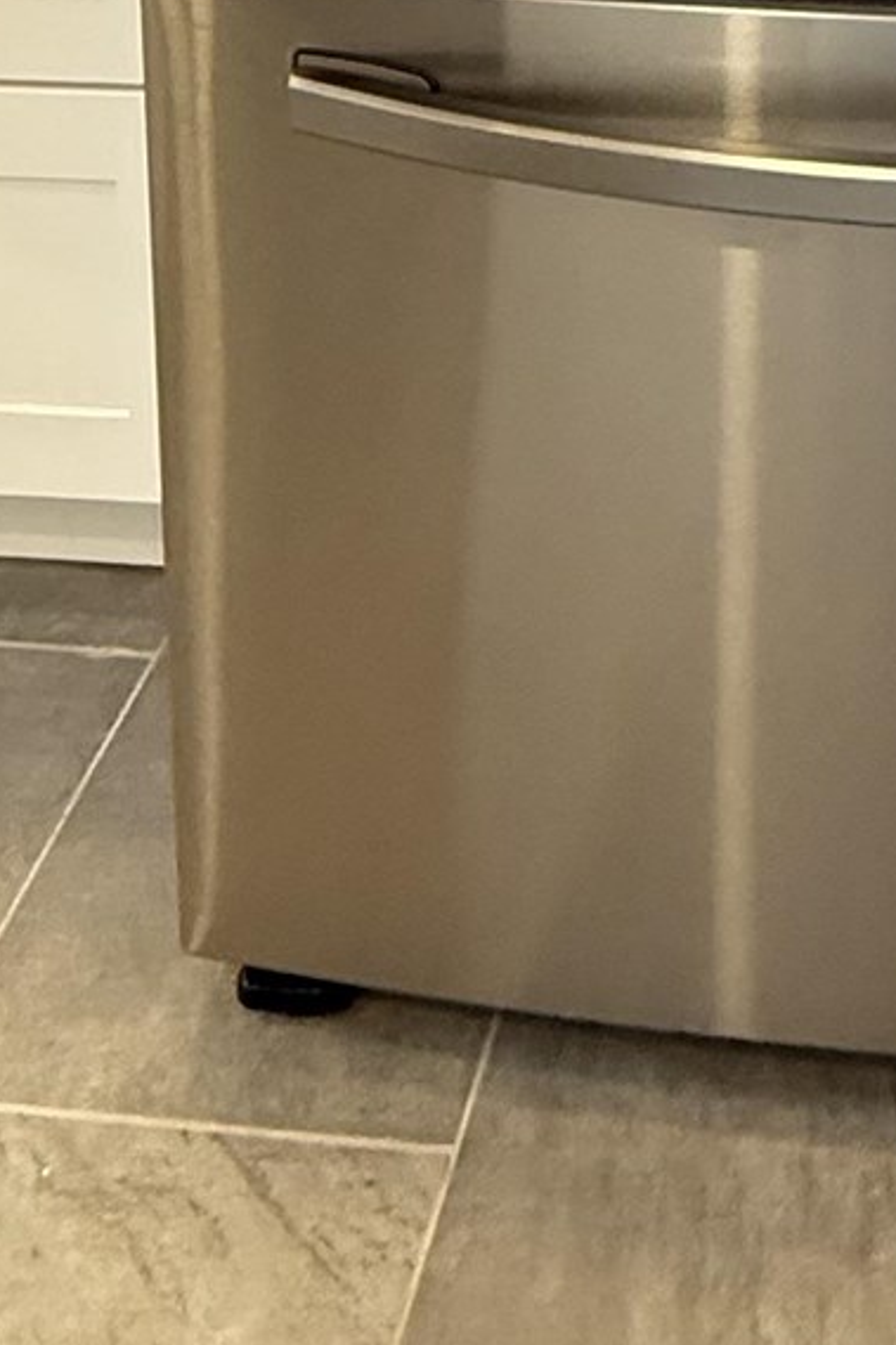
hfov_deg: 22.0
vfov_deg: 24.4
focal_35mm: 59
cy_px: -790
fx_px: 2204
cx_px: 931
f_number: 2.2
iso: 640
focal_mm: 2.22
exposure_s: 1/120
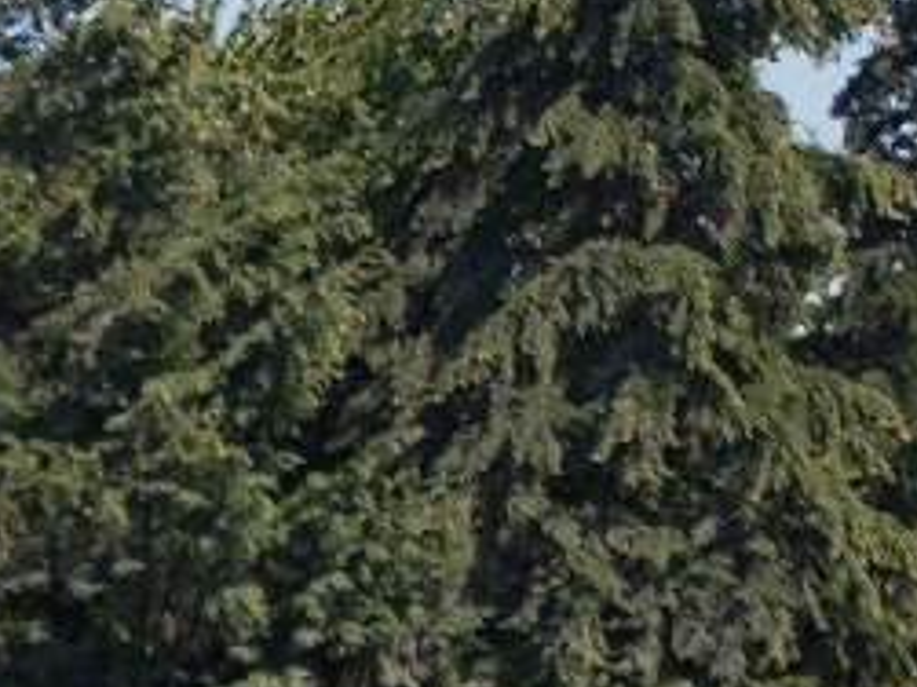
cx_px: -1154
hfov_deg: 10.5
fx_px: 4395
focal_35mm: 166
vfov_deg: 7.7
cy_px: 2109
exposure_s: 1/2500
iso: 50
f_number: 1.5
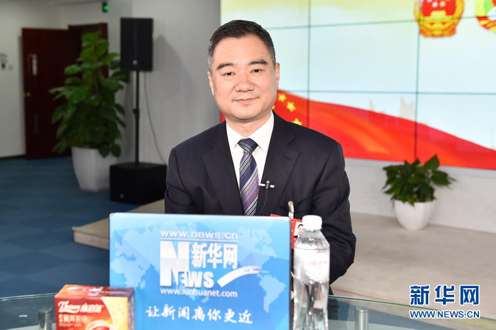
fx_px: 579
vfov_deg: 31.9
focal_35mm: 42
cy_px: 165
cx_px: 248
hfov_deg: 46.4
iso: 450
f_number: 3.5
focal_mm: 42
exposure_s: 1/200
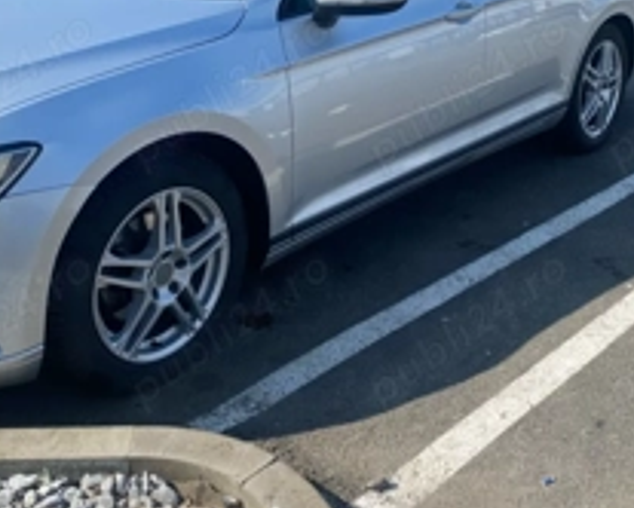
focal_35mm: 49
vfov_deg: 30.4
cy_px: 129
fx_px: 920
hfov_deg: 38.0
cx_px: 291
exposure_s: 1/1927
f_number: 1.8
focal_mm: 4.25
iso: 32
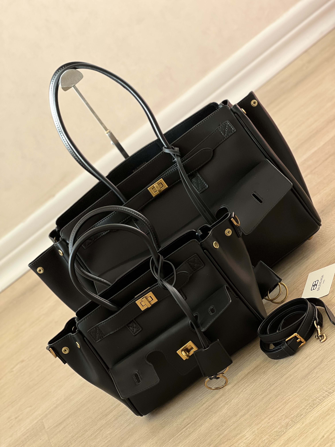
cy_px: 224
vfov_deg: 25.3
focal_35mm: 77
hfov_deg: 19.1
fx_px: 994
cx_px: 168
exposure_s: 1/121
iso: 64
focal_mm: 9
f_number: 2.8
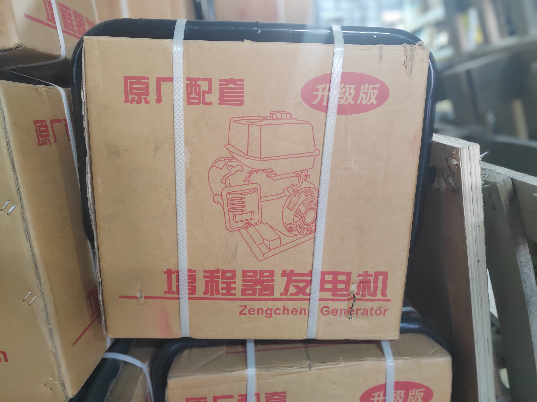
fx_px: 419
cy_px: 201
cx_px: 268
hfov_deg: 65.3
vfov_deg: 51.4
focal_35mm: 27
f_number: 4
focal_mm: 5.52
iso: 1250
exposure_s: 1/50
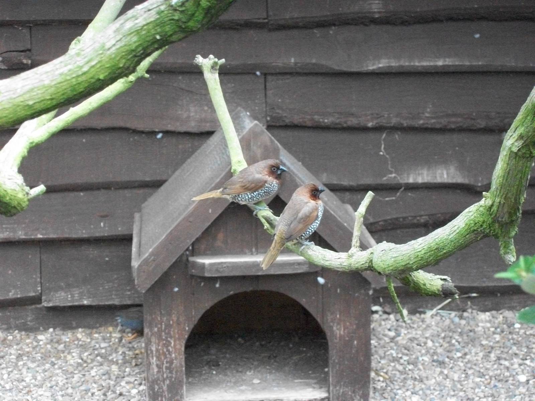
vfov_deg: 15.4
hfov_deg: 20.4
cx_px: 268
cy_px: 200
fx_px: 1484
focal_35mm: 96
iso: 800
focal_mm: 17.1
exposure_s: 1/50
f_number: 5.2
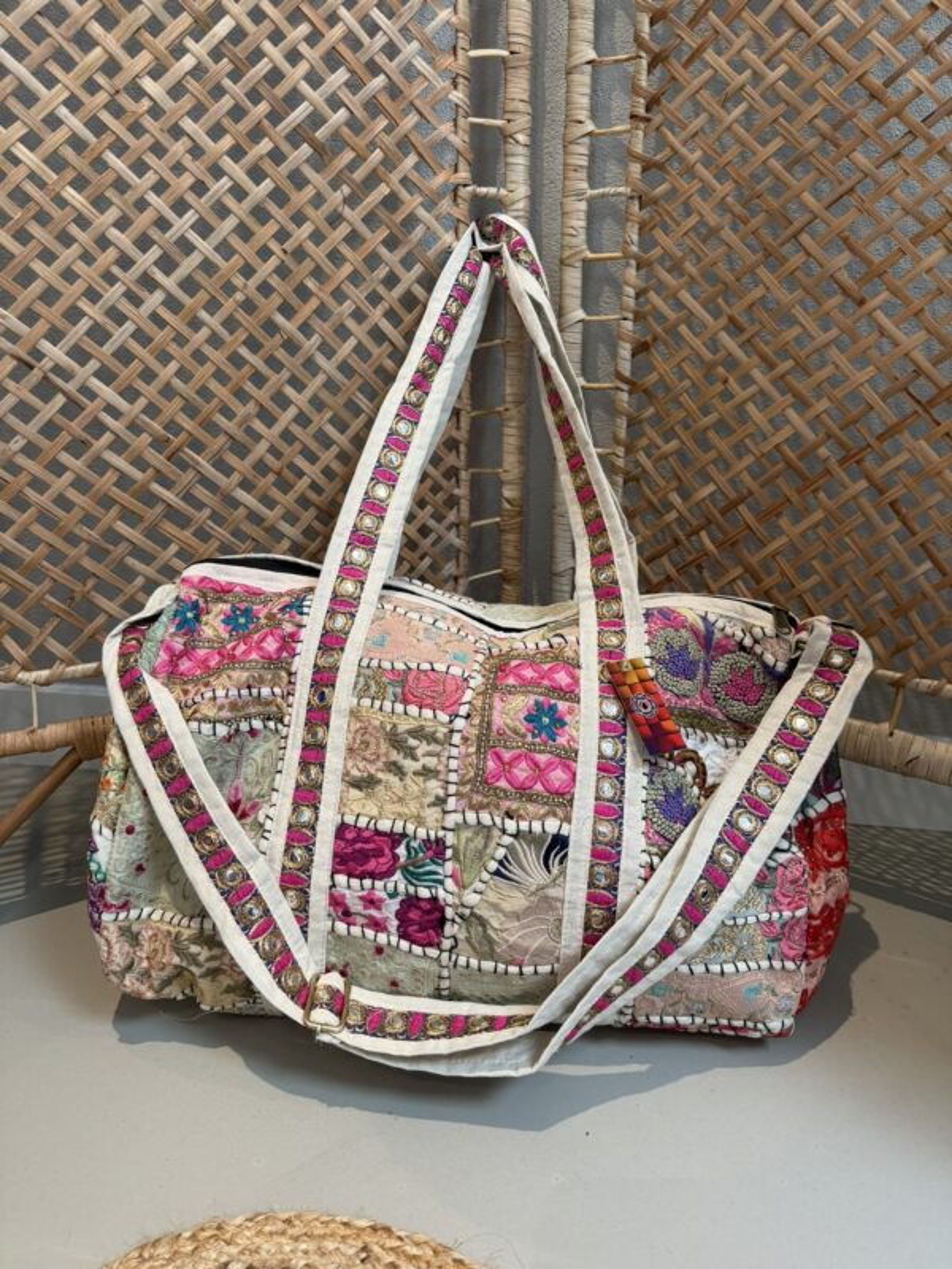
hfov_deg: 56.8
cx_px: 476
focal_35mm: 24
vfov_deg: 71.6
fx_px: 880
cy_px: 634
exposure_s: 1/80
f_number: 1.78
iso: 200
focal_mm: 6.76
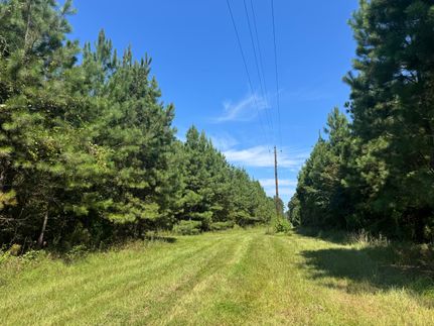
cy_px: 163
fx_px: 301
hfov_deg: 71.6
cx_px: 217
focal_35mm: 24
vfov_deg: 56.8
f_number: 1.78
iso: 80
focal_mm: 6.76
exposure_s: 1/3802
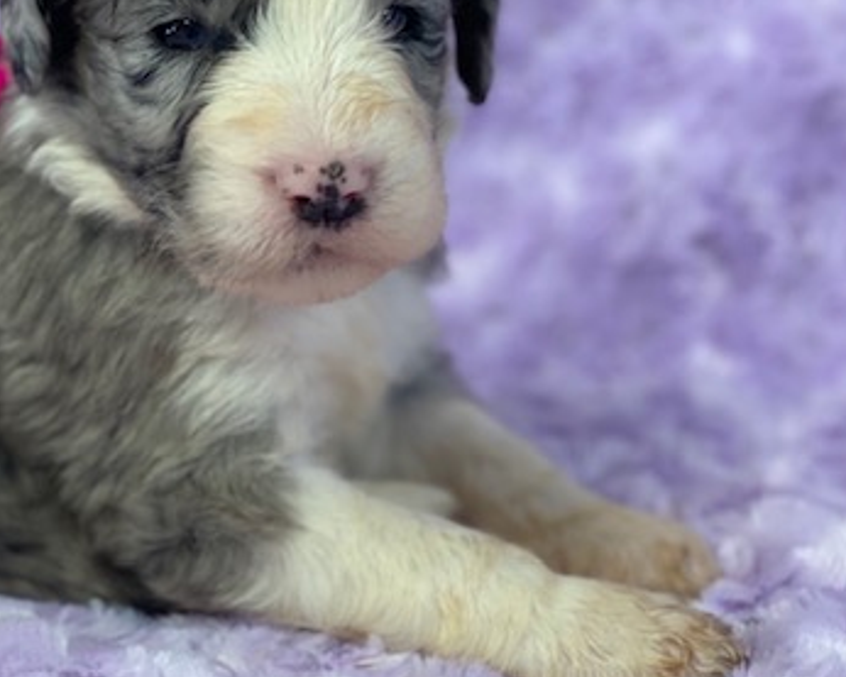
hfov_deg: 20.0
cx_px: 98
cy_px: 262
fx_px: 2354
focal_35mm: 94
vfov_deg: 16.4
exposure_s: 1/120
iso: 160
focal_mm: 6
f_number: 2
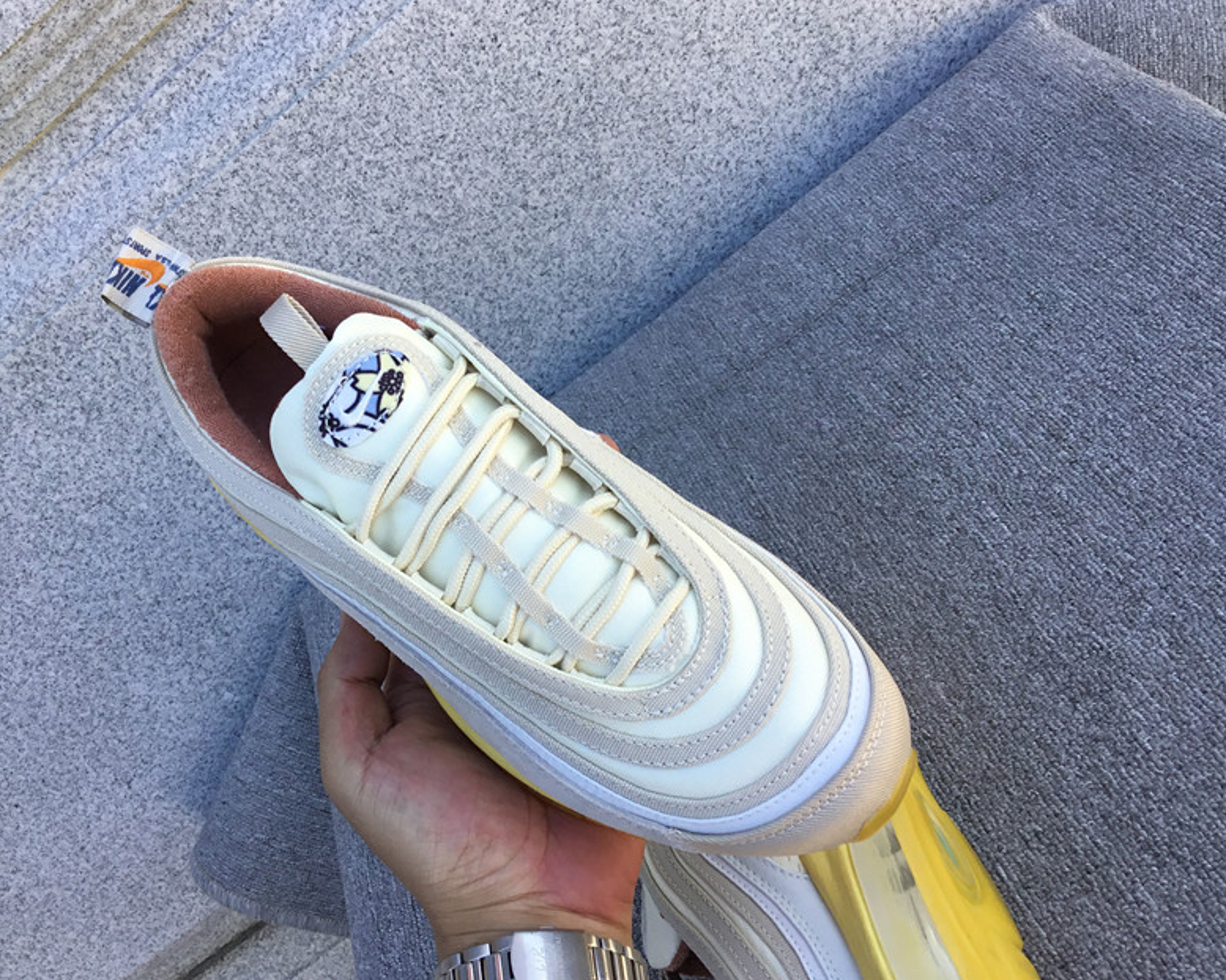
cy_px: 480
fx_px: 1270
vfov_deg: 42.2
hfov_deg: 51.4
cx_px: 522
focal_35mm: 35
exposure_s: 1/284
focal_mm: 3.3
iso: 25
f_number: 2.4
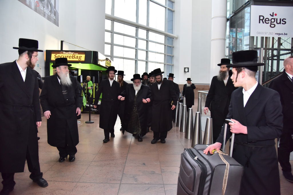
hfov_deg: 73.7
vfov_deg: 53.1
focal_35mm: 24
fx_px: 195
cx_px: 146
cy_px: 98
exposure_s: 1/200
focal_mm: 24
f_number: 4
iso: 1600
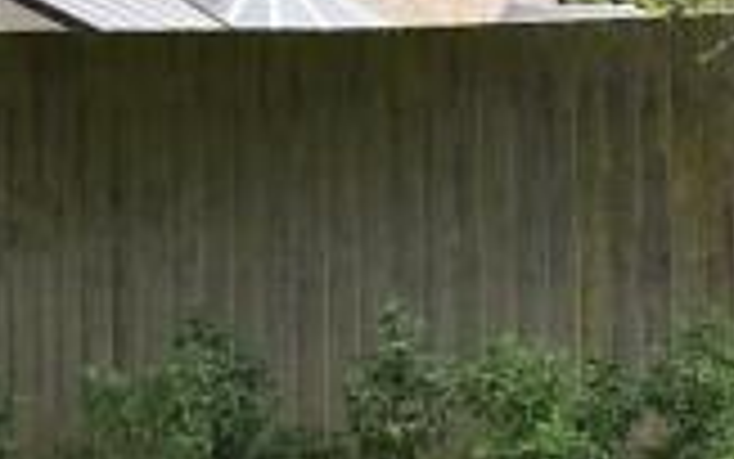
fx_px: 3842
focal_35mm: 192
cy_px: 97
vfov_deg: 6.8
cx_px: 1243
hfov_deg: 10.4
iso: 320
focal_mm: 20
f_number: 5.6
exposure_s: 1/250
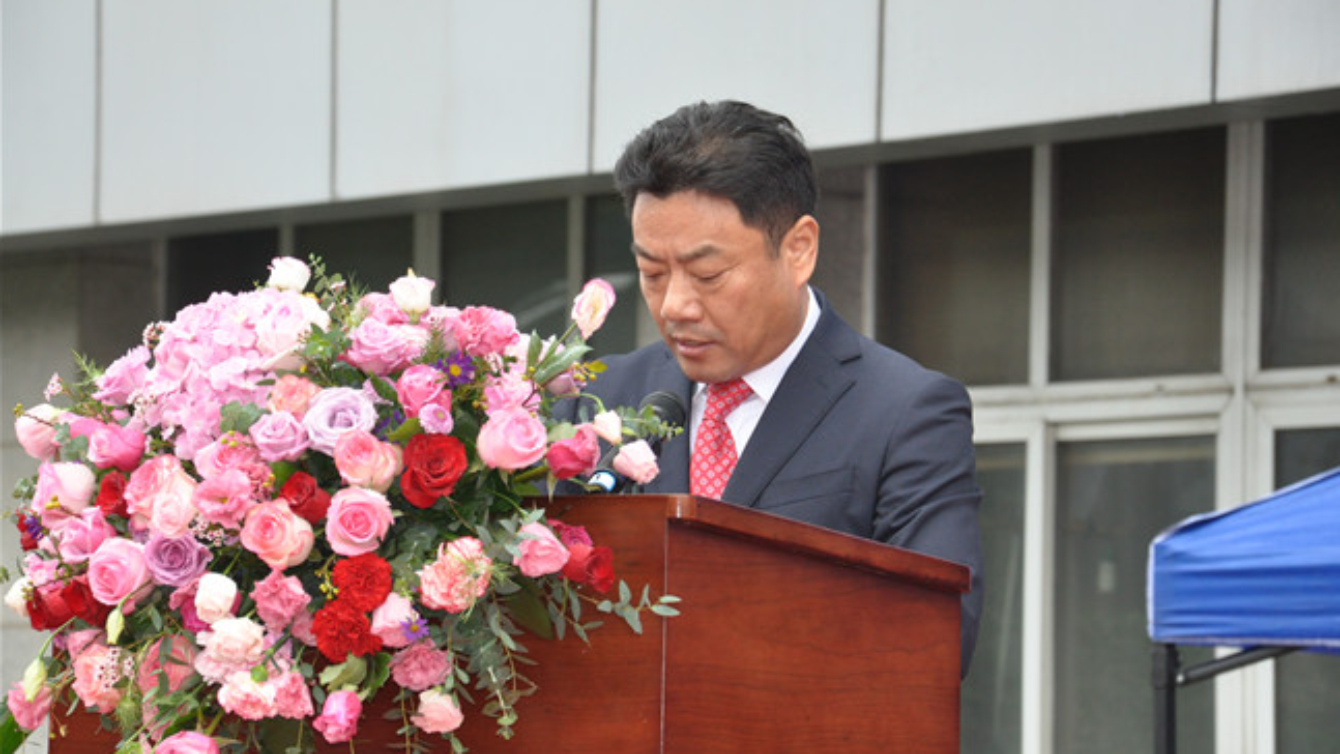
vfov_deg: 7.3
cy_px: 374
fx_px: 5882
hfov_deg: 13.0
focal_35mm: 166
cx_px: 671
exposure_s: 1/200
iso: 1000
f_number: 9
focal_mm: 105
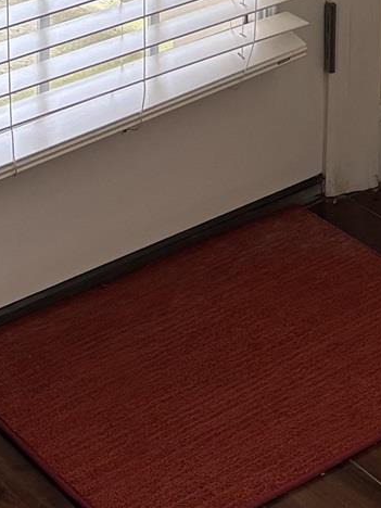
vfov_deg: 13.1
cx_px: 151
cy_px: -551
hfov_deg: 11.6
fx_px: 1878
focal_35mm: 128
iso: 64
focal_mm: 5.96
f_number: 1.6
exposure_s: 1/121
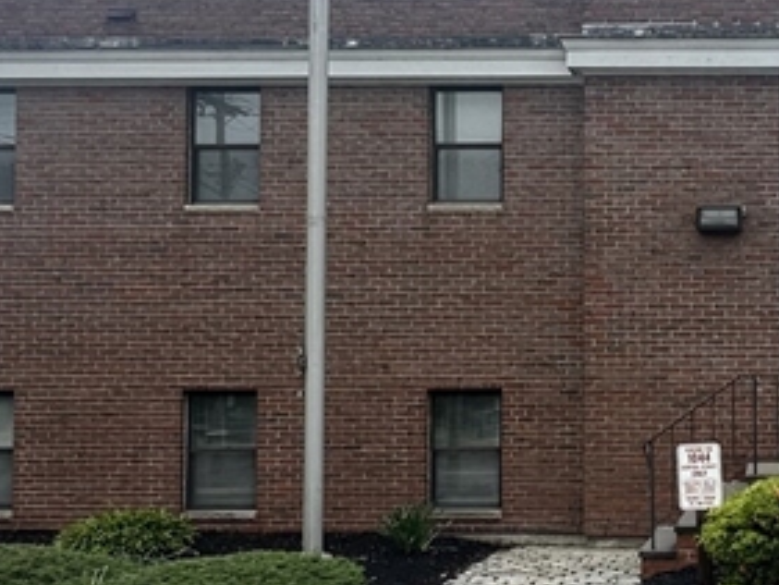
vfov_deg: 28.5
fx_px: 1148
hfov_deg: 34.3
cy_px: 358
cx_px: 768
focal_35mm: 51
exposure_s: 1/725
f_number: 2.2
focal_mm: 2.22
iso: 40
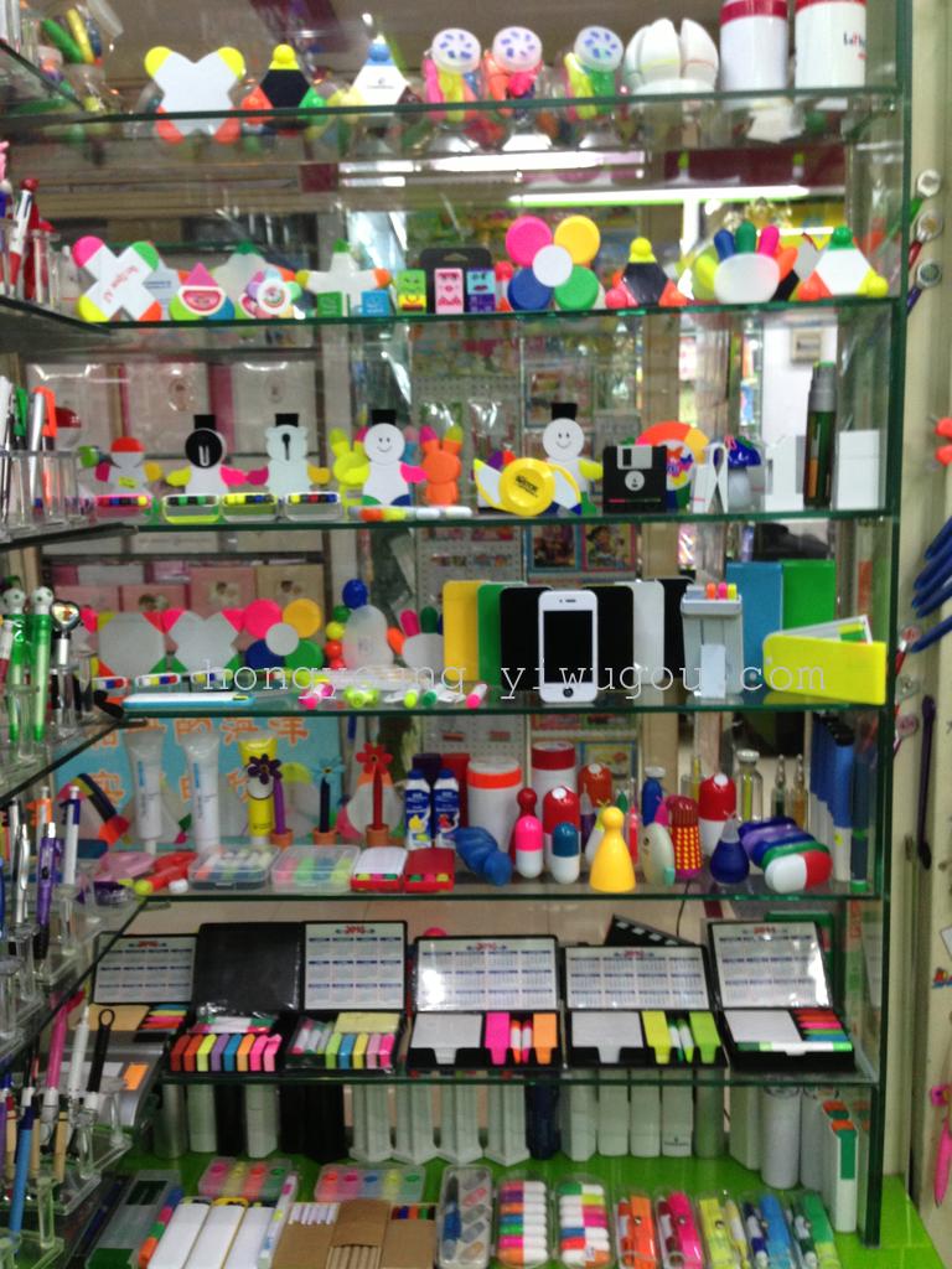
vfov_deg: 55.4
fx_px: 1210
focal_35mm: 33
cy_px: 634
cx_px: 476
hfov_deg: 42.9
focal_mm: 4.13
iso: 125
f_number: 2.4
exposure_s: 1/20
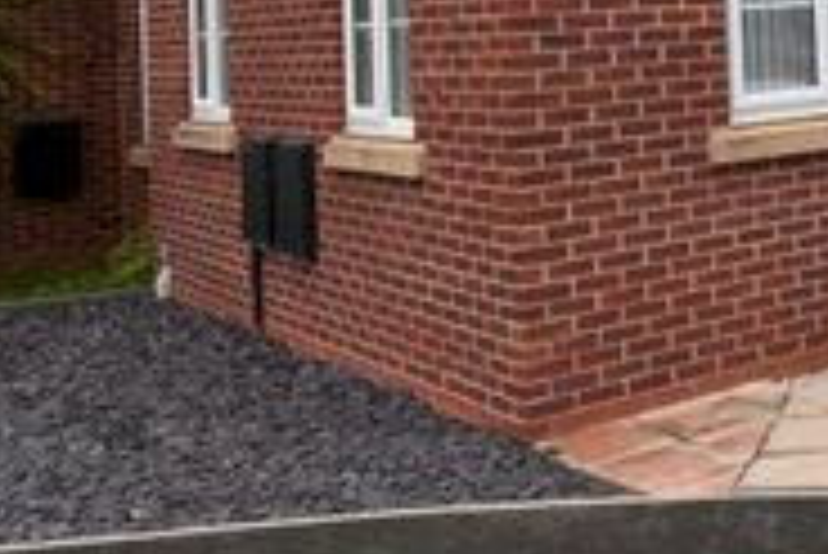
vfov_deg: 22.5
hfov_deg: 30.2
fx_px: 1312
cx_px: 976
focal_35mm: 57
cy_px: -47
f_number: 13
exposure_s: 1/640
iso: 800
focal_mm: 10
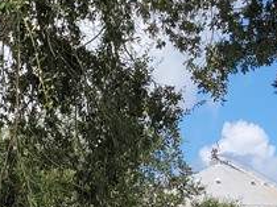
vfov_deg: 10.3
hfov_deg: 15.5
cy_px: 467
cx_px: 107
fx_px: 1015
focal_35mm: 127
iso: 40
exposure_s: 1/2671
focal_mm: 5.4
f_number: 1.8
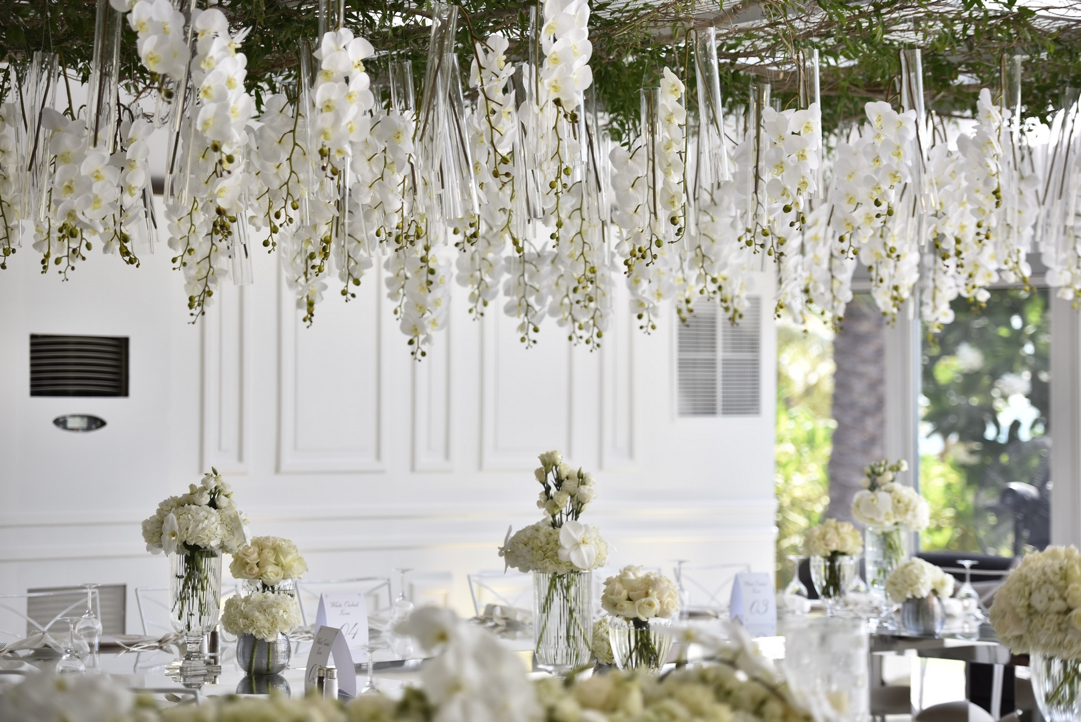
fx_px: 3154
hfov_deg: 19.4
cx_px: 540
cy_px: 361
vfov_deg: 13.1
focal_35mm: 105
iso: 200
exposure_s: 1/320
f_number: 2.8
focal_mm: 105
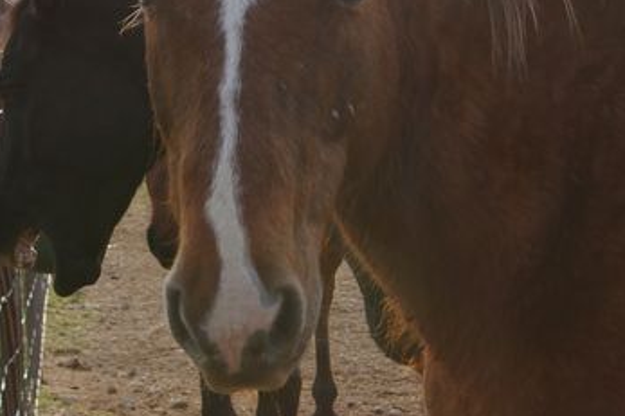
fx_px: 1981
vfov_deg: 11.9
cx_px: 373
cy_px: 68
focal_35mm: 114
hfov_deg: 17.9
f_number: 11
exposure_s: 1/125
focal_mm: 33
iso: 200
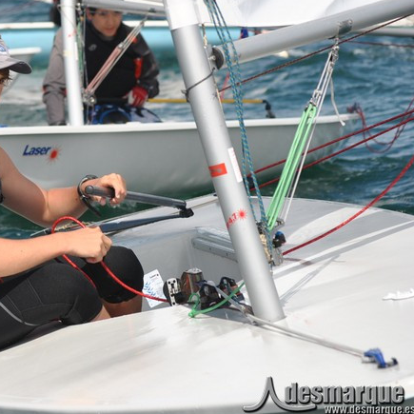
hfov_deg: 7.4
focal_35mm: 235
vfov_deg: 7.4
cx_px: 49
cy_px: 169
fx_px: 3180
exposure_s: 1/500
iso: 100
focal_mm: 100
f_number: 6.3
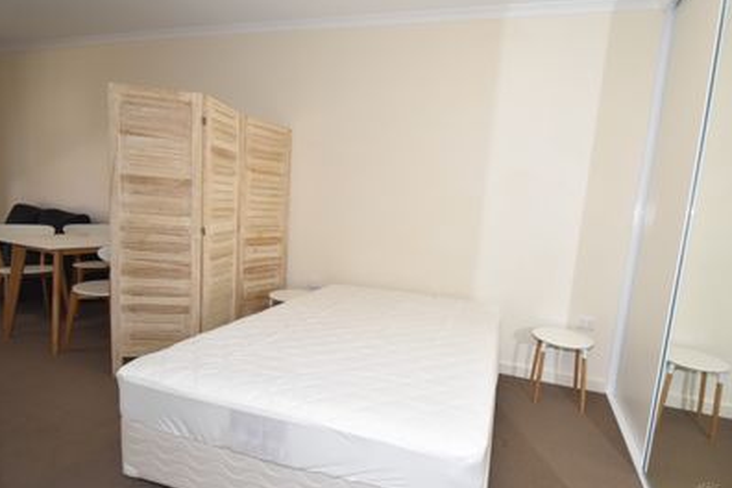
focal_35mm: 20
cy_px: 249
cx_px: 401
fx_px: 398
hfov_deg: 84.9
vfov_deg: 63.0
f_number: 4
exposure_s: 1/125
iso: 800
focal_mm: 11
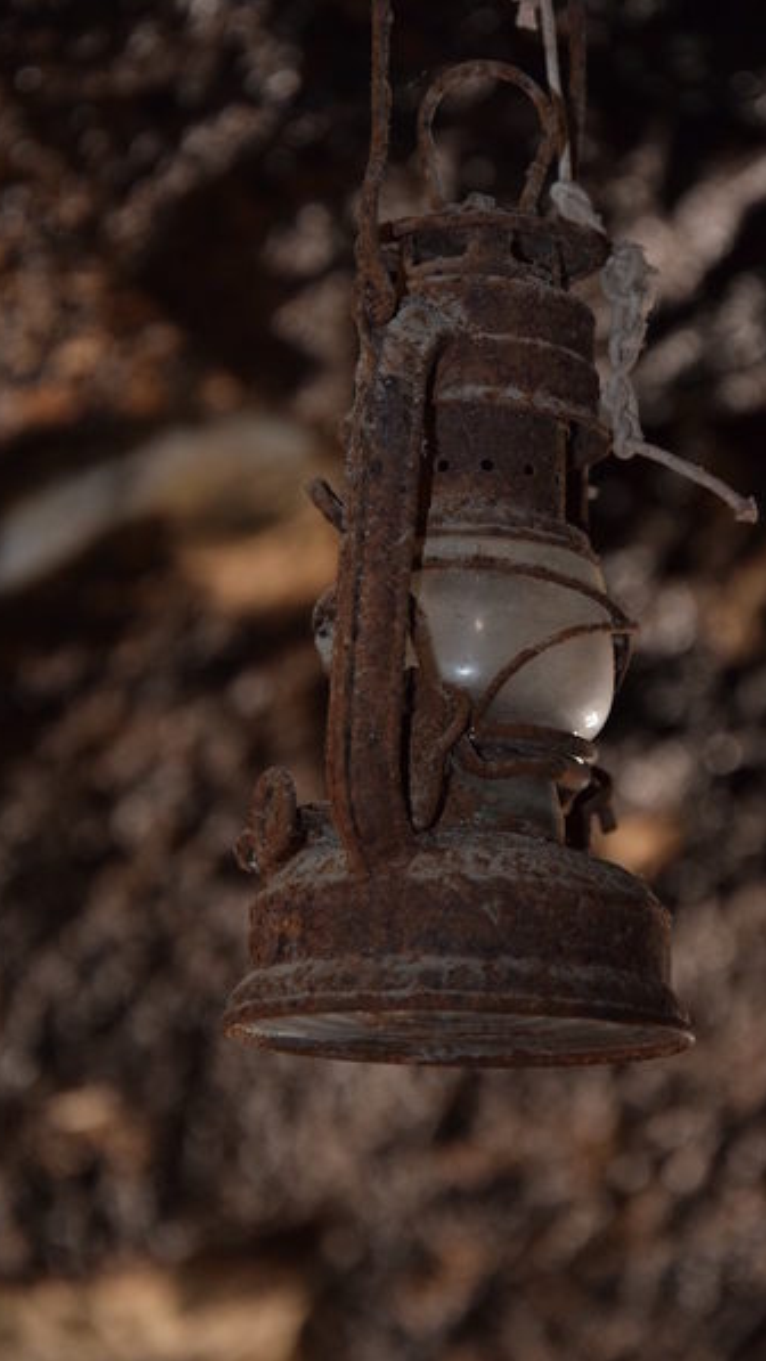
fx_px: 4278
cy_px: 682
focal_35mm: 119
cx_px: 406
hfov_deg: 10.2
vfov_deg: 18.1
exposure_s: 1/20
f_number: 5.3
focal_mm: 75
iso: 1600
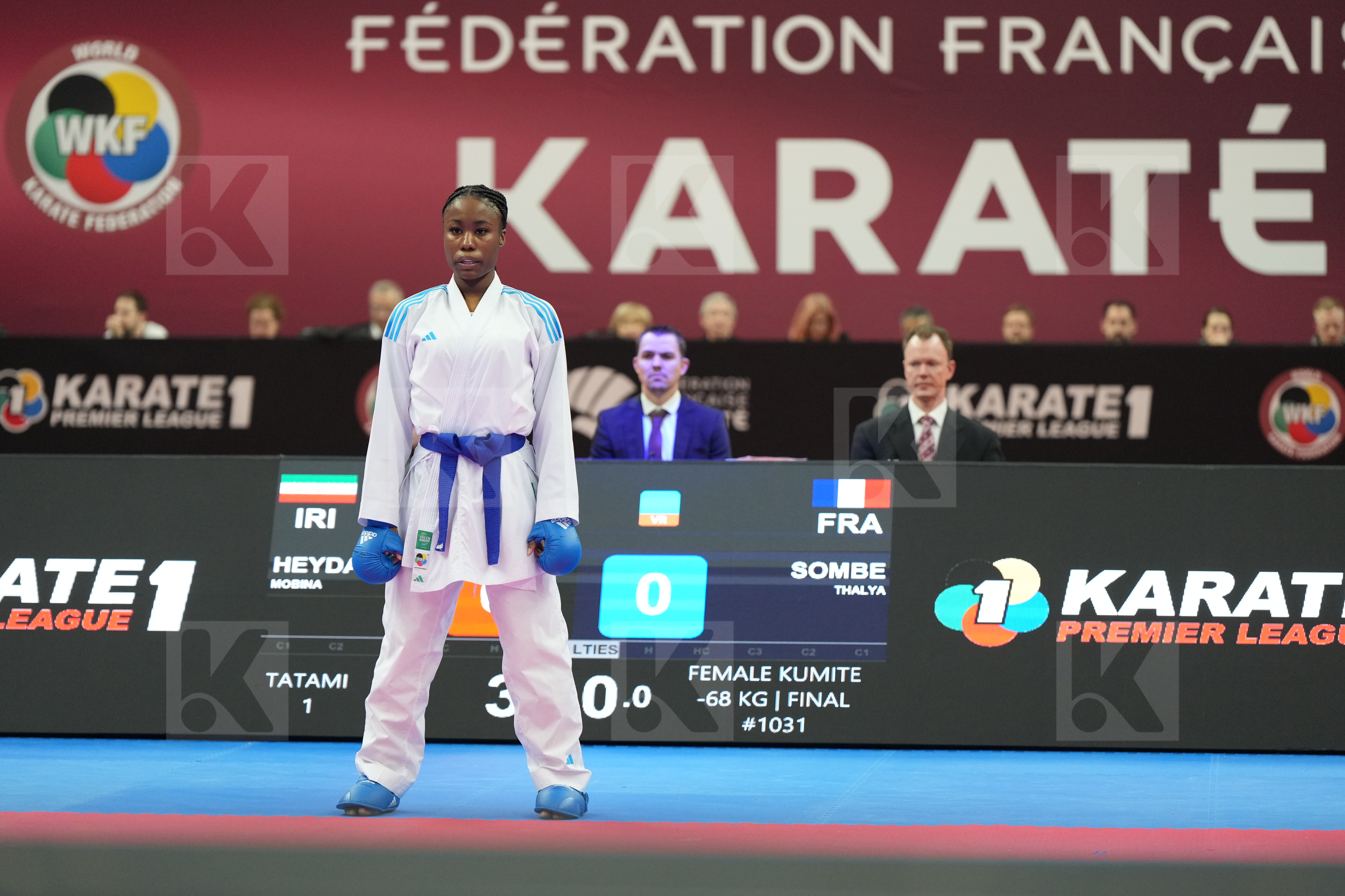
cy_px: 448
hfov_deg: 14.7
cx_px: 672
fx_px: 5230
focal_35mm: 140
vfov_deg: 9.8
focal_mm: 140
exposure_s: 1/1000
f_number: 2.8
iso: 3200
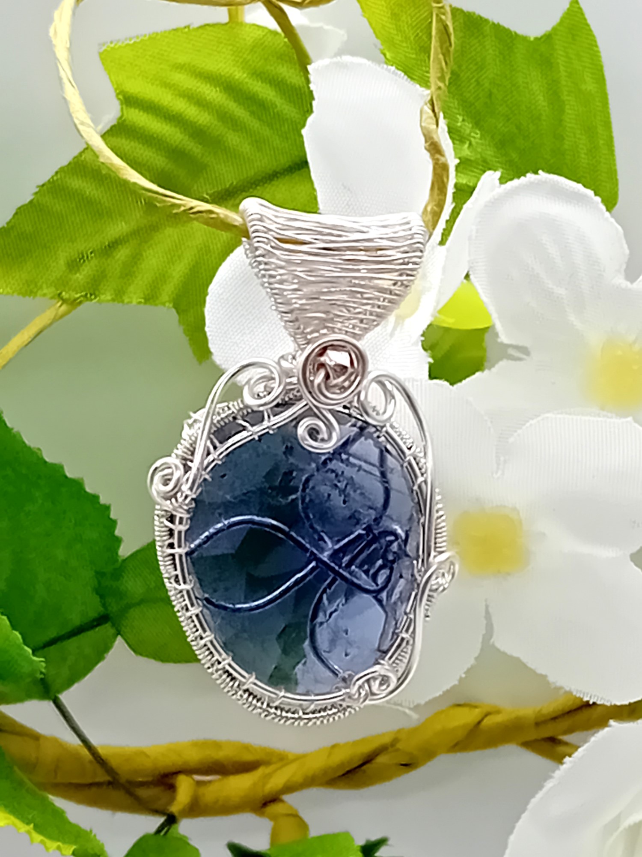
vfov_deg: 67.3
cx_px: 321
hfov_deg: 53.1
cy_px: 428
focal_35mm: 26
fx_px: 643
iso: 250
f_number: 1.8
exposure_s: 1/33.3
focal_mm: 3.98
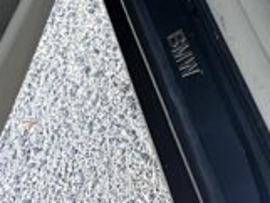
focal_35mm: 129
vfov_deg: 10.2
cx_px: 525
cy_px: -260
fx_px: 1007
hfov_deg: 13.3
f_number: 1.5
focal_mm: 5.7
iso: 125
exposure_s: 1/60
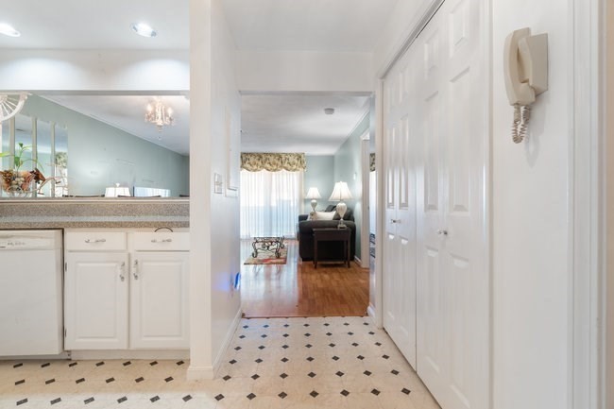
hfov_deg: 96.8
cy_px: 204
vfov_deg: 73.7
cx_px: 307
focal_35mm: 16
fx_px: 273
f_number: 8
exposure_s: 1.3
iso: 200
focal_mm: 16
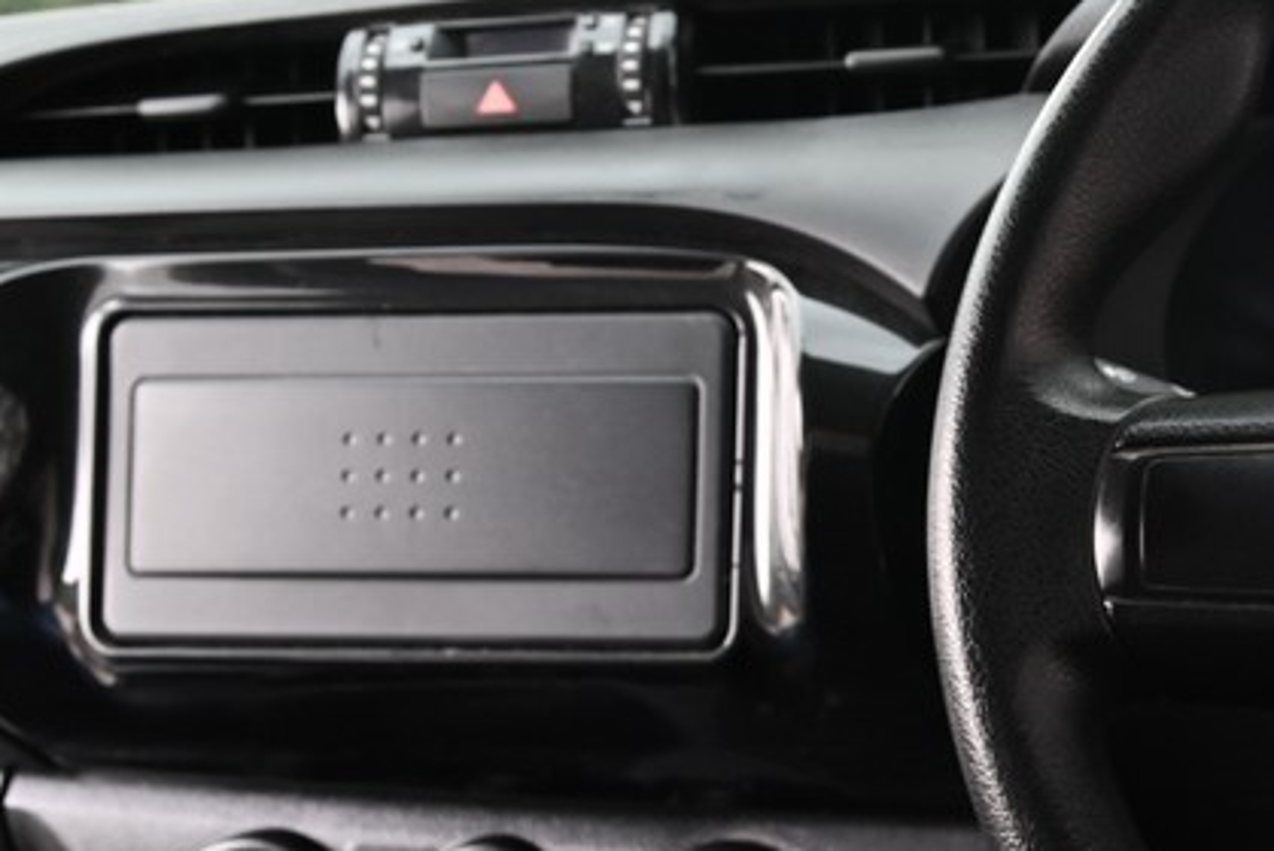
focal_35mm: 63
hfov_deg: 29.0
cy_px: 714
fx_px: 2231
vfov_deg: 21.3
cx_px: 1377
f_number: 6.7
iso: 800
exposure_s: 1/15
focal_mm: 24
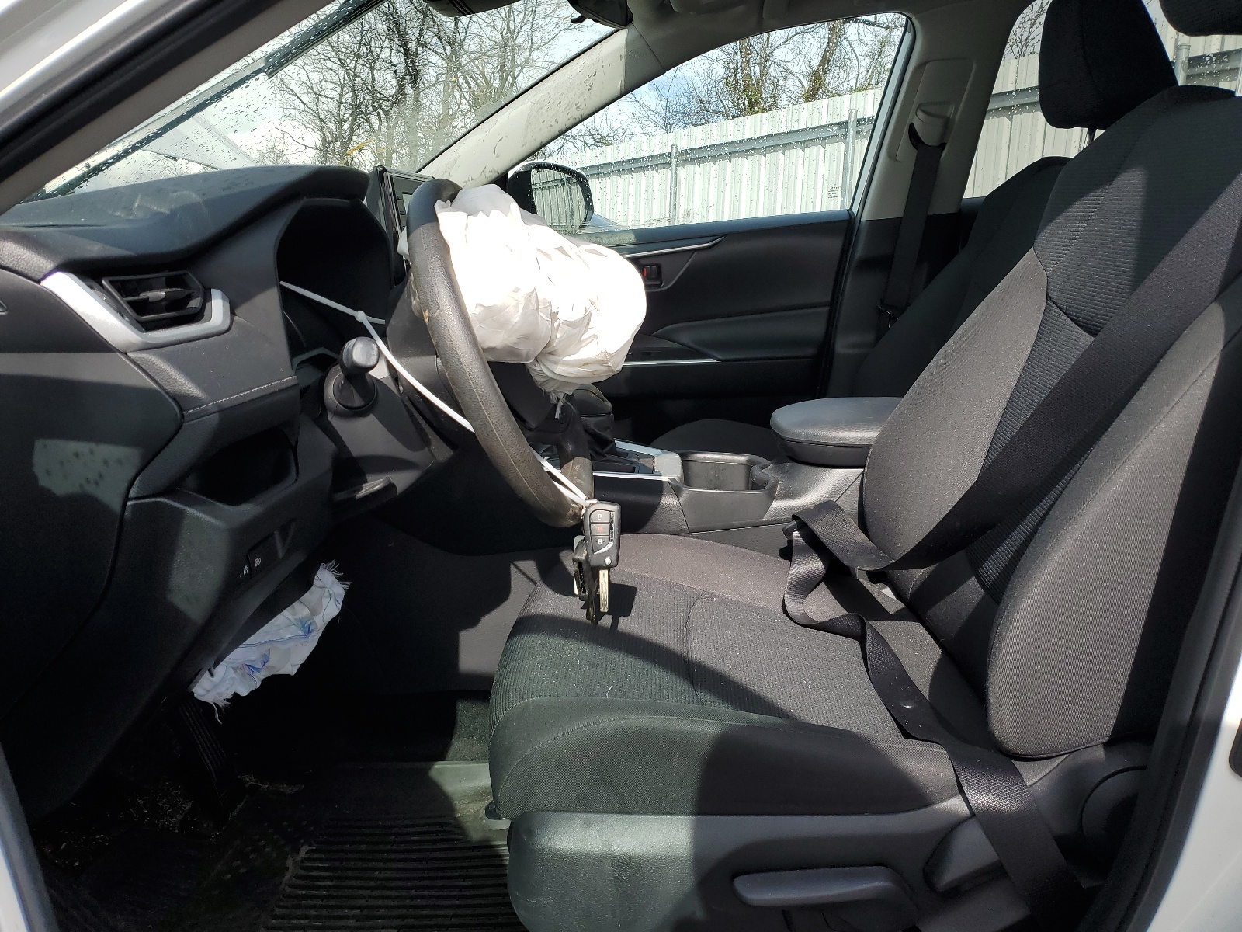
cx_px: 621
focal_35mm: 26
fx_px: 933
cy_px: 466
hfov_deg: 67.3
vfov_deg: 53.1
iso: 50
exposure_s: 1/1667
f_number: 1.5
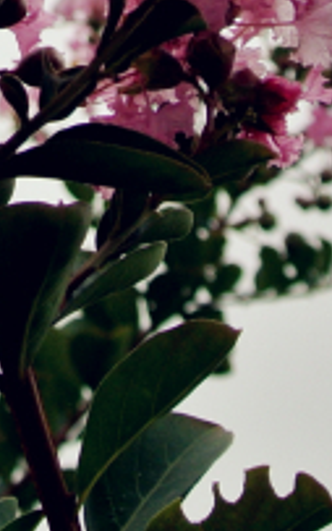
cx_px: -165
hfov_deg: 8.6
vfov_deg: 13.4
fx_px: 2156
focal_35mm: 149
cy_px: -208
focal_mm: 11
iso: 100
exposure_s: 1/500
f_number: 4
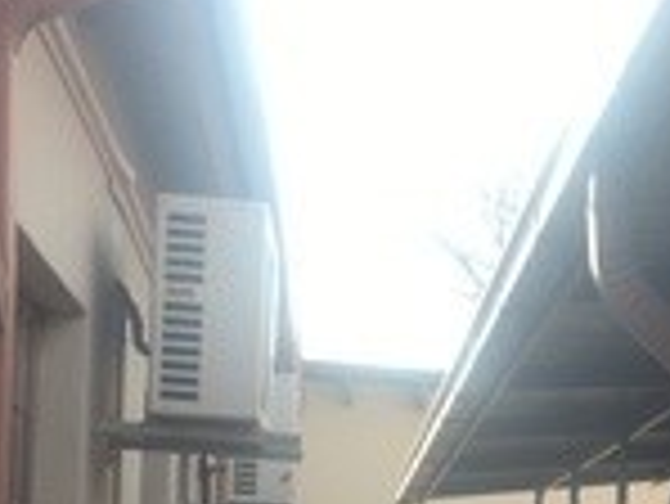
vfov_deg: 14.6
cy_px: 673
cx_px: 567
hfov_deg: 19.9
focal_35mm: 97
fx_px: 1879
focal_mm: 4.15
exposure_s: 1/218
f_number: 2.2
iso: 25
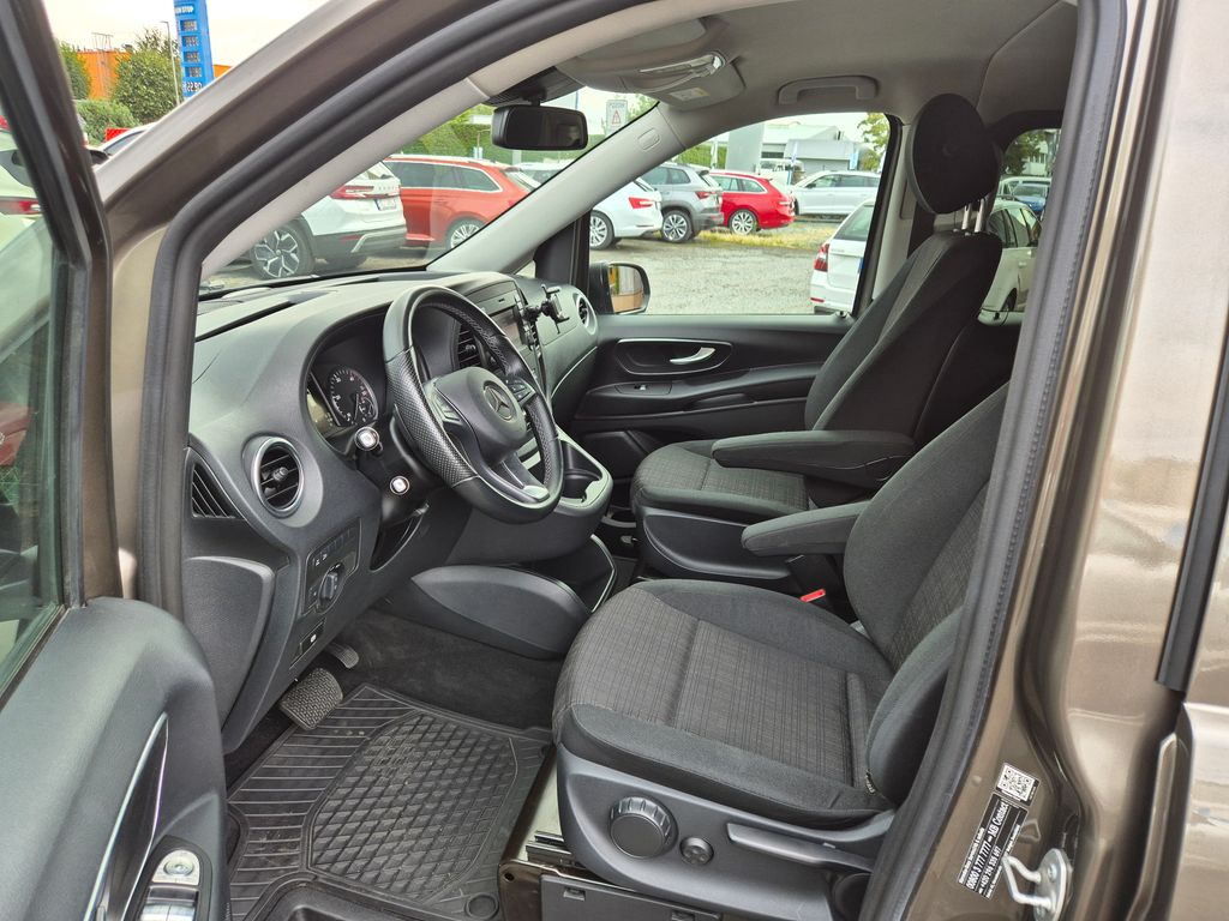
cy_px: 460
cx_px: 614
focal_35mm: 23
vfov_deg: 58.9
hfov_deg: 73.9
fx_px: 817
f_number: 1.8
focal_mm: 5.4
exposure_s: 1/180
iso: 64
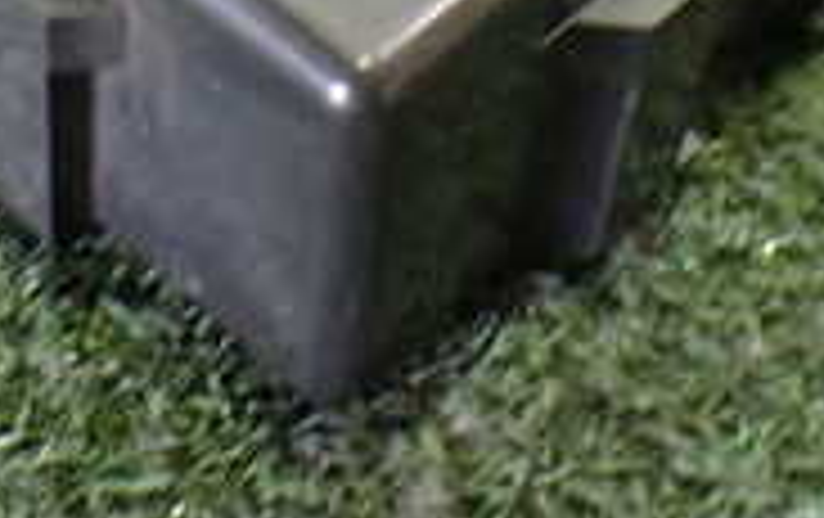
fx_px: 2339
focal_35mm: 104
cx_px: 239
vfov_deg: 11.9
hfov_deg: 19.9
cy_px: -338
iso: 800
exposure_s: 1/40
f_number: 2.3
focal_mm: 5.4
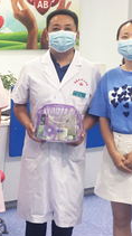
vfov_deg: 25.3
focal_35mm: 84
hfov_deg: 13.8
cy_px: 101
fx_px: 525
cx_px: -43
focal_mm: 4.15
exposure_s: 1/33
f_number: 2.2
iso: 80
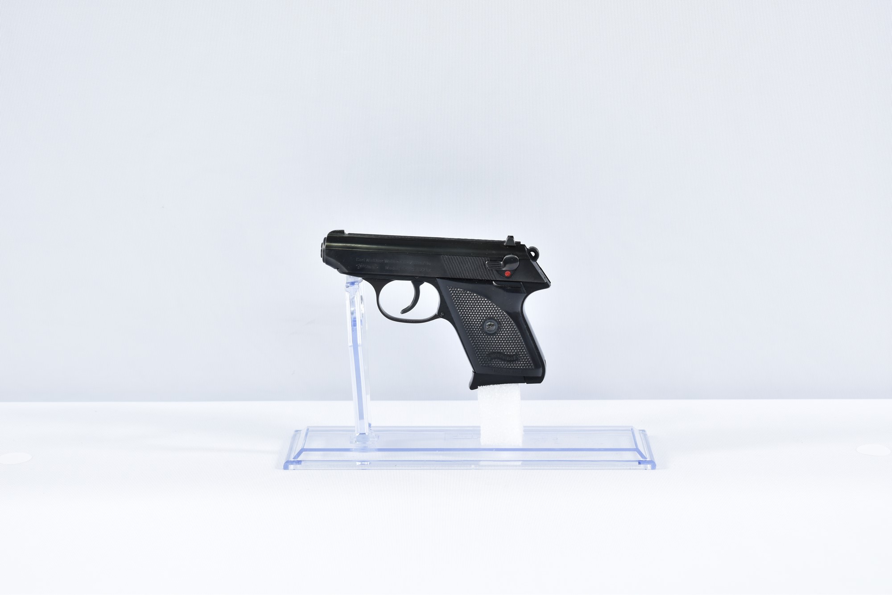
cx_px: 446
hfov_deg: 27.0
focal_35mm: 75
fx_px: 1858
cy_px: 298
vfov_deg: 18.2
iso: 640
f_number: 5.6
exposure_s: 1/20
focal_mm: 50
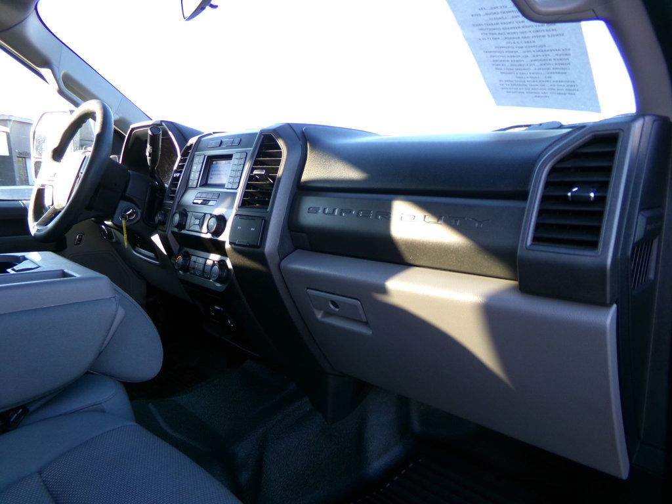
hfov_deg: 71.6
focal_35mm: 24
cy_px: 252
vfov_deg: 56.8
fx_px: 466
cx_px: 336
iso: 100
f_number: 3.7
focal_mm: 4.3
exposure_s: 1/38
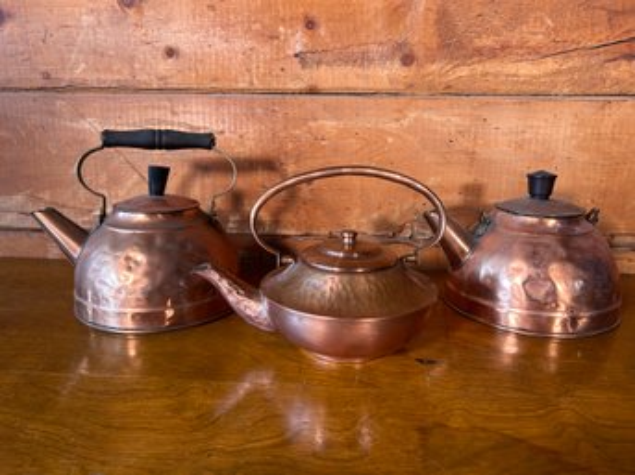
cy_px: 238
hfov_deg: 67.3
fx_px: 477
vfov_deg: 53.0
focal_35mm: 26
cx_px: 318
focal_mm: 5.7
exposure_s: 1/121
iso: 125
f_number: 1.5
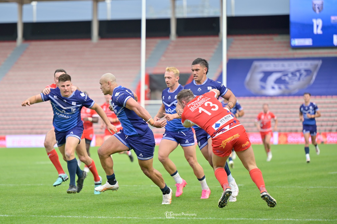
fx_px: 1497
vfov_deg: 8.6
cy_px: 112
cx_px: 168
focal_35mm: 160
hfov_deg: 12.8
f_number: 2.8
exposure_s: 1/1250
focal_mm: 160
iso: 180
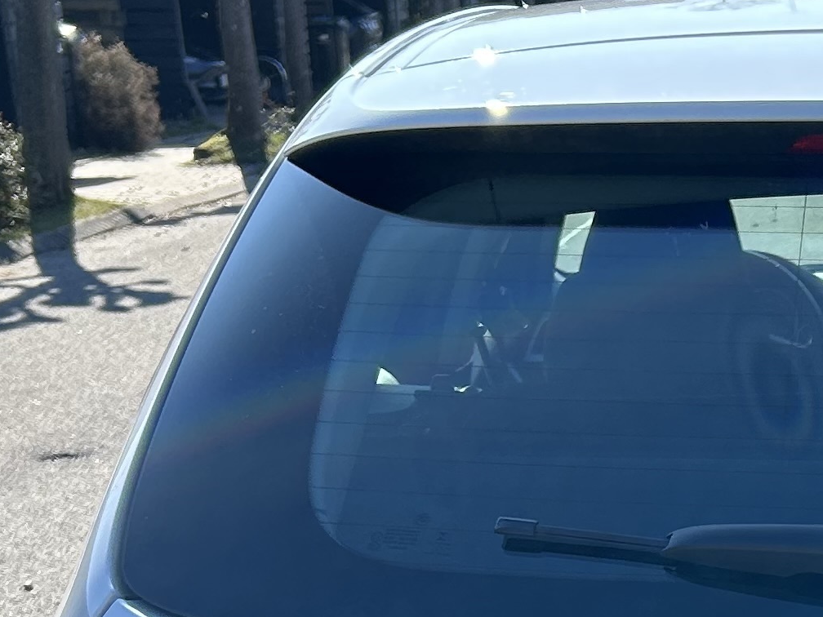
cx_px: 1017
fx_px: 2473
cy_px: 994
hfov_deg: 17.9
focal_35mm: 104
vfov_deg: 13.2
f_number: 1.5
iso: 50
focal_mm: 5.7
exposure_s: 1/1698
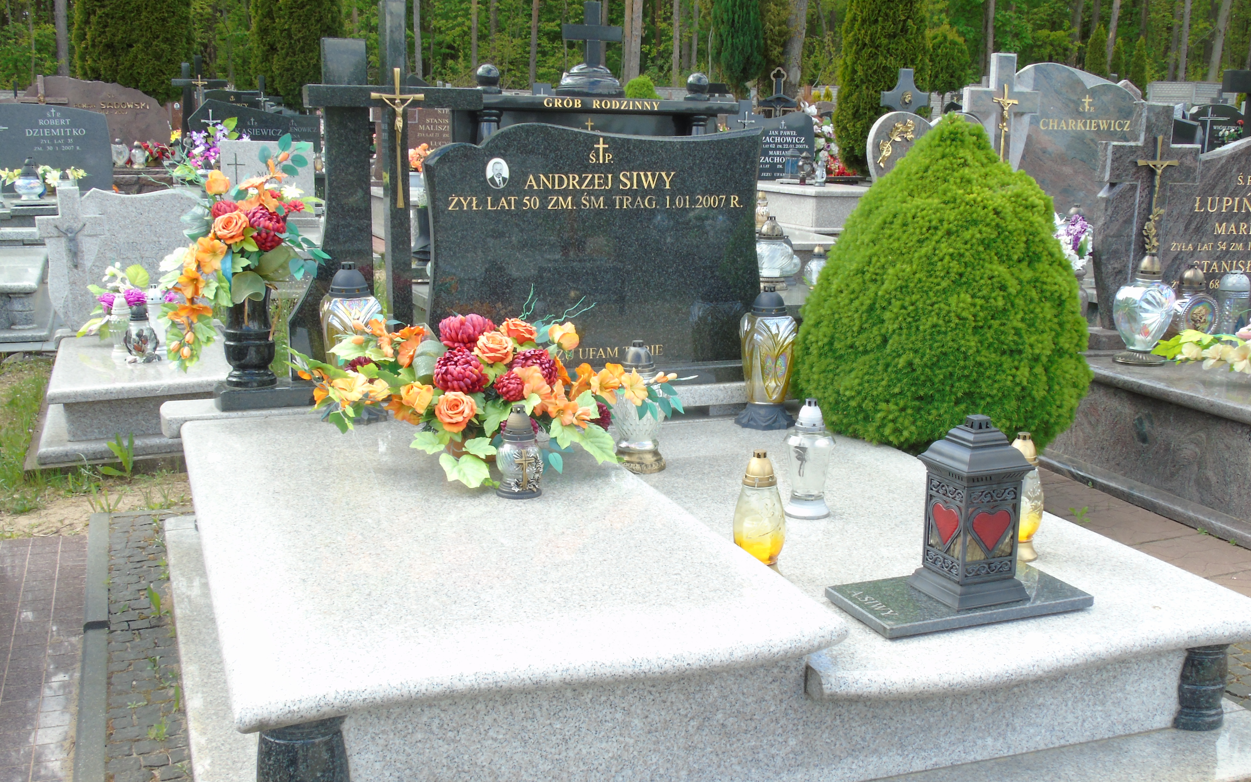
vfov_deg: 34.4
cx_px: 636
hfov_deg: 52.7
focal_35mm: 37
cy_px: 458
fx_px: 1261
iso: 80
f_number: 7.9
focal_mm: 6.1
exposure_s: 1/30
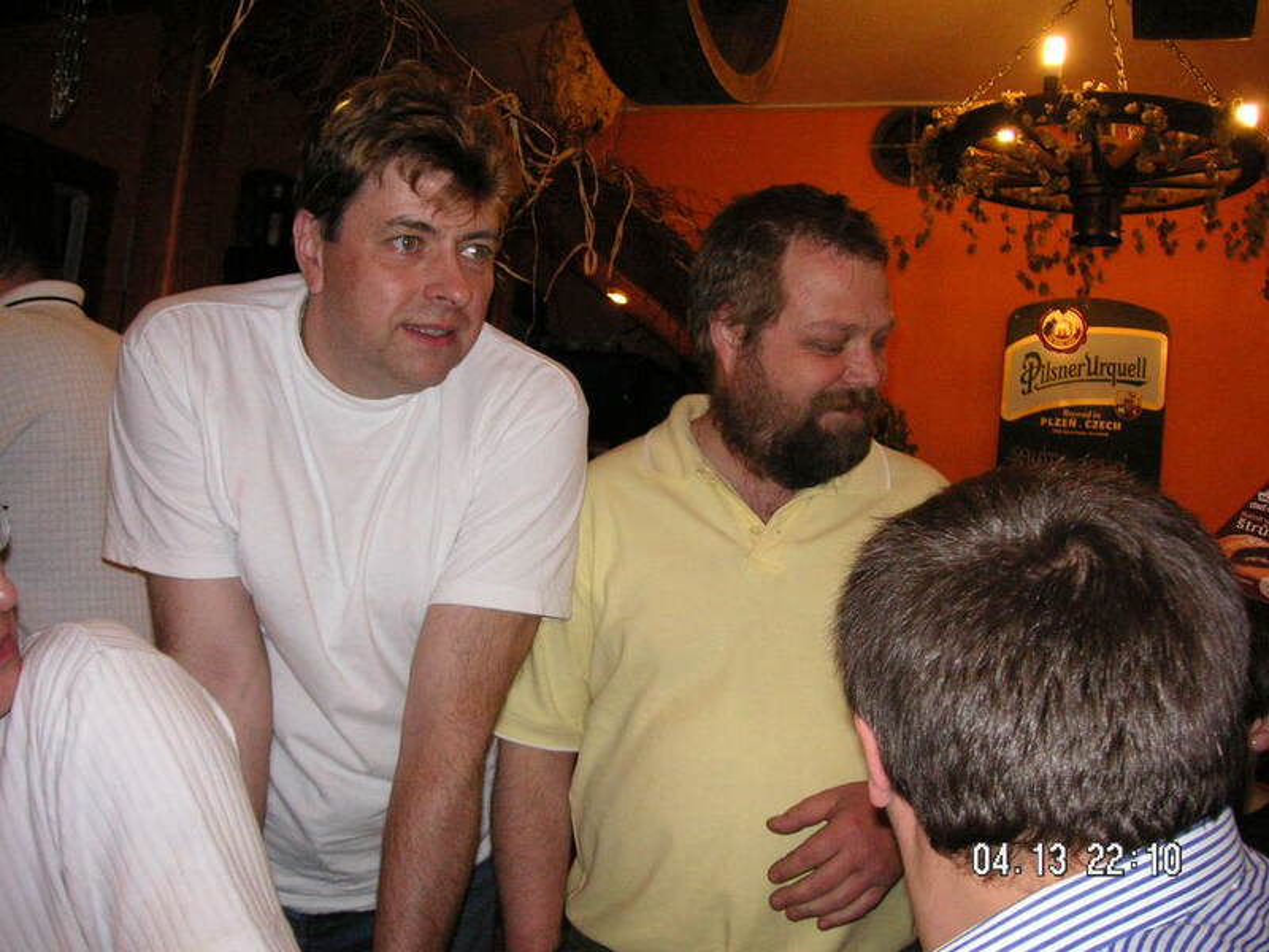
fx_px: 1356
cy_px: 476
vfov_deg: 38.7
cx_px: 634
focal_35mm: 37
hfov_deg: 50.1
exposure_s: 1/45
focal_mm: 6.1
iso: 160
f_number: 2.8
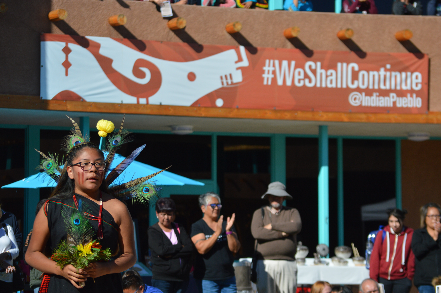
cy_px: 146
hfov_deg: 14.0
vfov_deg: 9.3
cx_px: 220
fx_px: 1799
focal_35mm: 147
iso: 100
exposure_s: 1/800
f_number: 7.1
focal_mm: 98
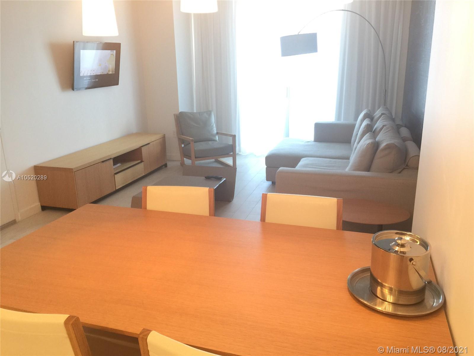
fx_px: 397
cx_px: 237
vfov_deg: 48.2
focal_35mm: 29
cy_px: 178
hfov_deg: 61.7
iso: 64
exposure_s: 1/15
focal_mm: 4.15
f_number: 2.2
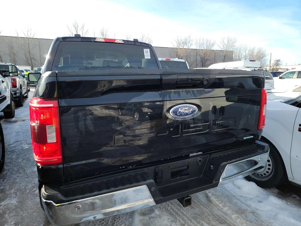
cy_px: 113
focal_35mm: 24
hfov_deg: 71.6
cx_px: 150
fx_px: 209
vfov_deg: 56.8
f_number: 1.8
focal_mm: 6.7
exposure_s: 1/290
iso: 50
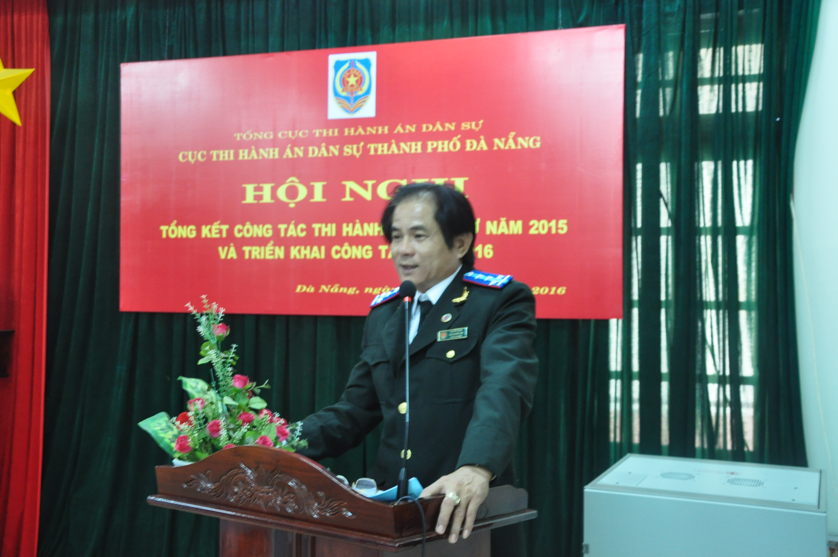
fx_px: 907
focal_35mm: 39
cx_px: 419
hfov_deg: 49.6
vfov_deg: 34.1
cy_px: 278
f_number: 6.3
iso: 1400
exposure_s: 1/15
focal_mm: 26
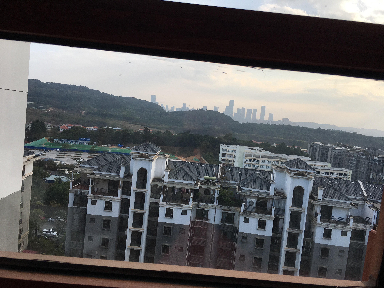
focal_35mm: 29
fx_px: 322
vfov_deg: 48.2
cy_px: 144
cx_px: 192
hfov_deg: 61.7
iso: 25
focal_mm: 4.15
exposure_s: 1/630
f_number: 2.2
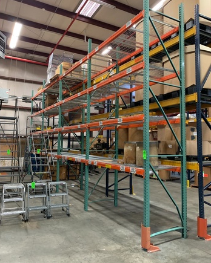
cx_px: 106
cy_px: 125
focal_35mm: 28
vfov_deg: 62.2
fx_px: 219
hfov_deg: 51.5
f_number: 1.8
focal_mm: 4.25
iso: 400
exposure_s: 1/60
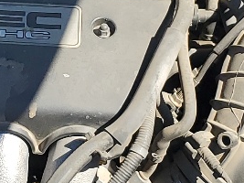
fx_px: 1099
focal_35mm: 156
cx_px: 70
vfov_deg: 9.5
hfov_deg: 12.6
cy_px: 70
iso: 50
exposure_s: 1/1667
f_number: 1.5
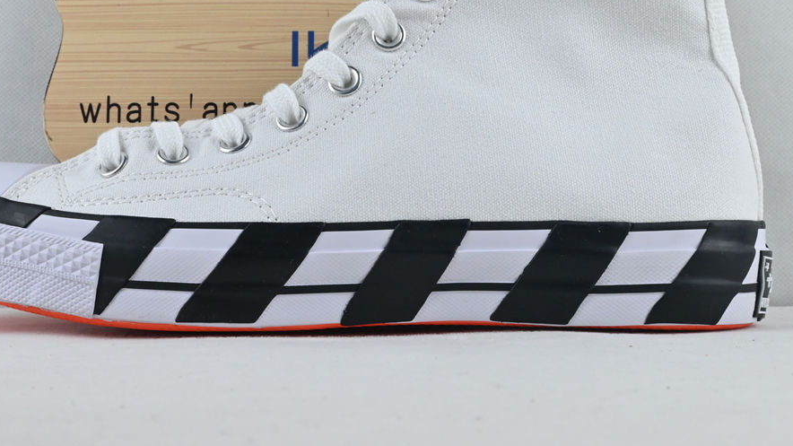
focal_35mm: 65
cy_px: 153
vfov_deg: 18.5
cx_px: 331
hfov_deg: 32.3
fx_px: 1368
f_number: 10
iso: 1000
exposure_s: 1/160
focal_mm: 30.5
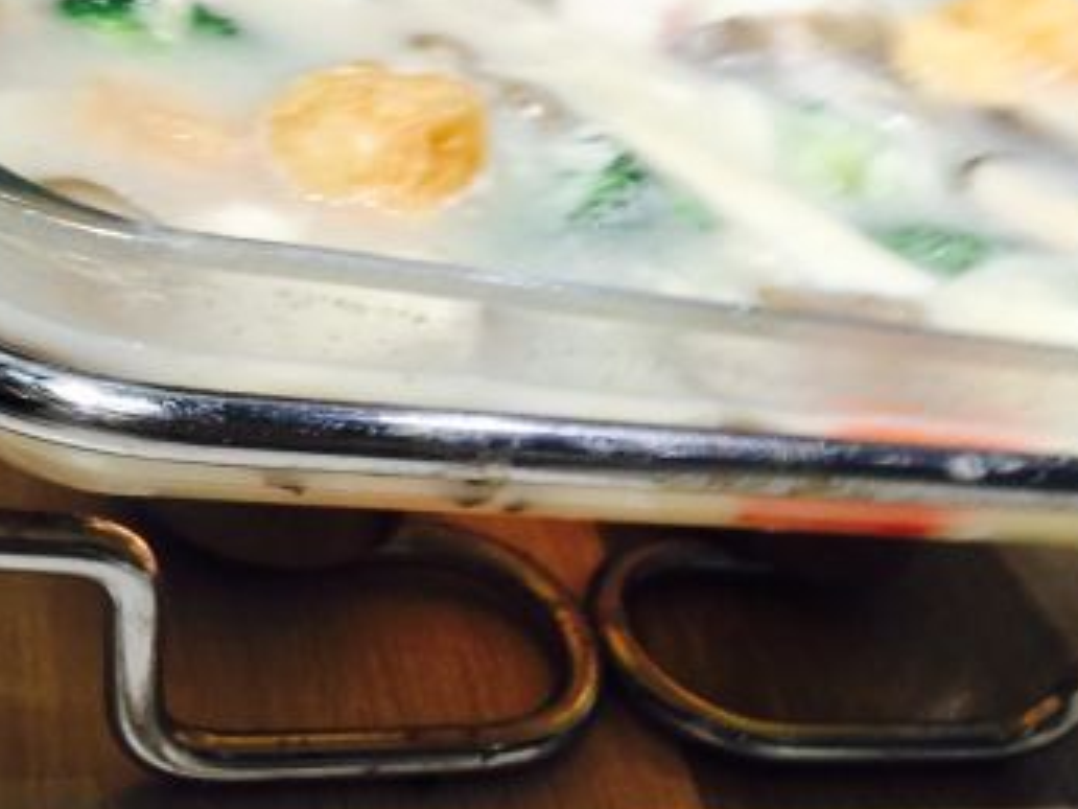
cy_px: 256
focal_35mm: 59
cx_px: 517
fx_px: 1837
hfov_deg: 32.7
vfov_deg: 24.7
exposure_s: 1/15
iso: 32
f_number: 2.2
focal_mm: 4.15
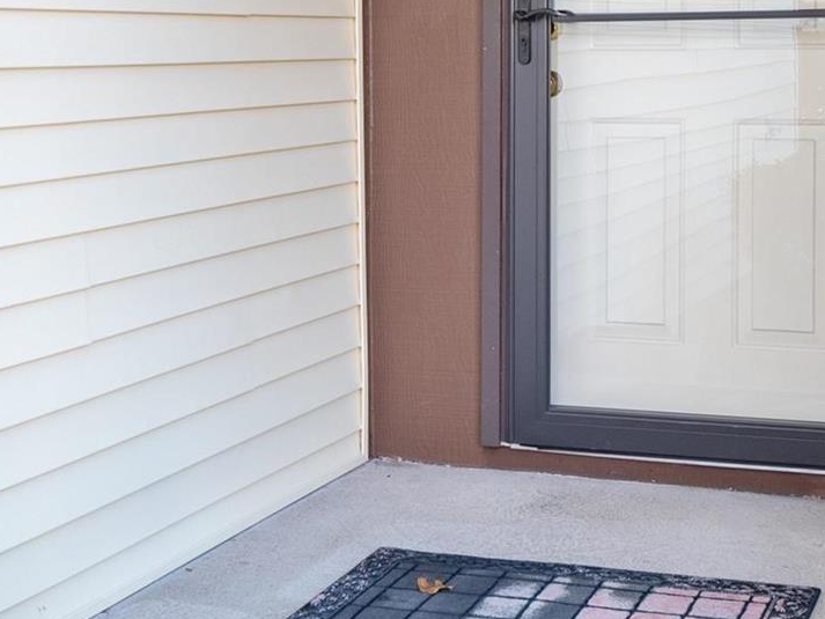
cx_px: 494
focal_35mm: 69
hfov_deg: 28.1
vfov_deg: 20.8
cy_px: 54
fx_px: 1645
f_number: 7.1
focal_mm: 16
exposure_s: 1/20
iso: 400
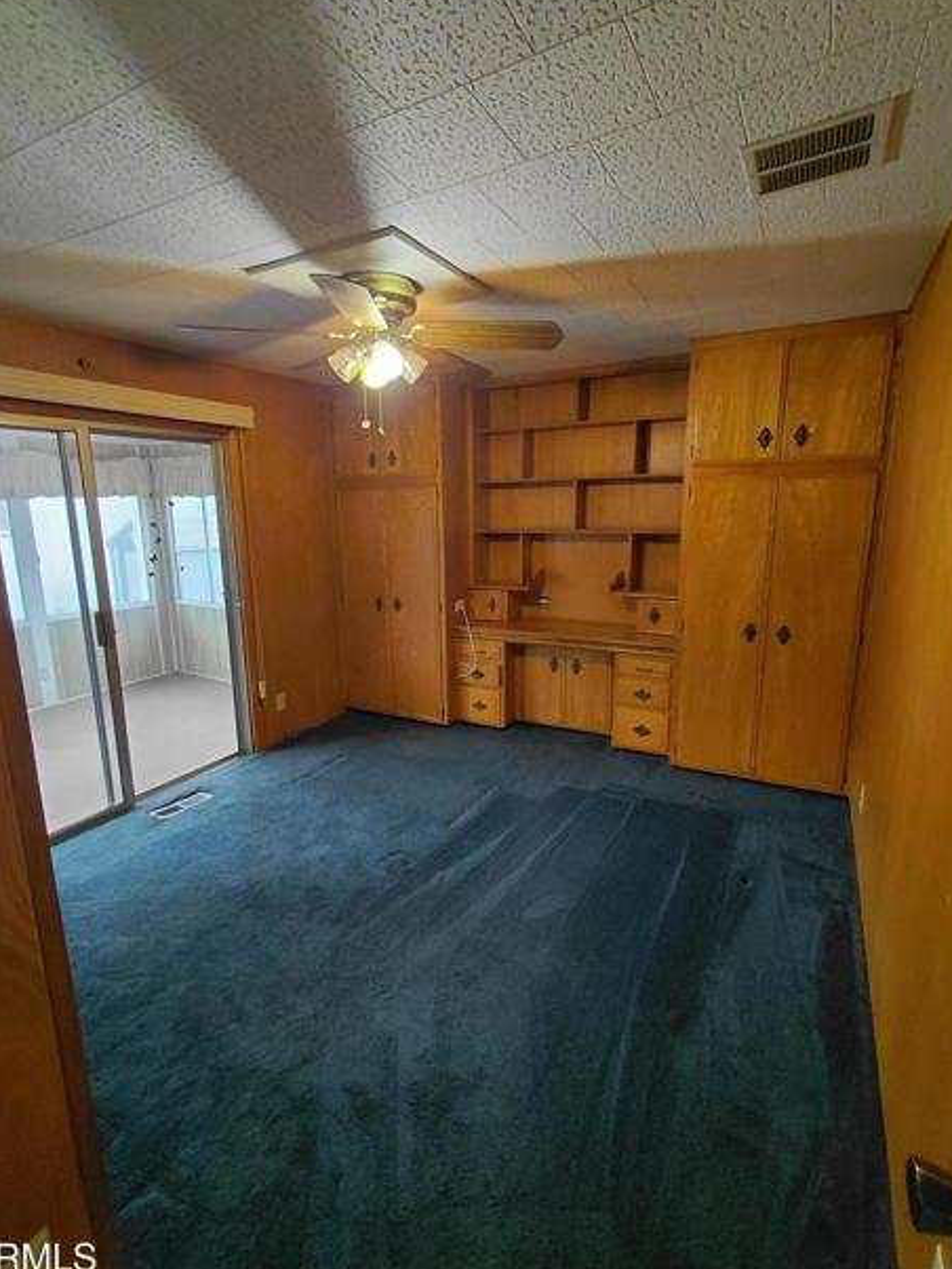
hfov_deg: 74.8
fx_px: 623
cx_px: 468
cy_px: 645
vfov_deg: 91.0
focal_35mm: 17
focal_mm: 1.64
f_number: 2.2
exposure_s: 1/40
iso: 250
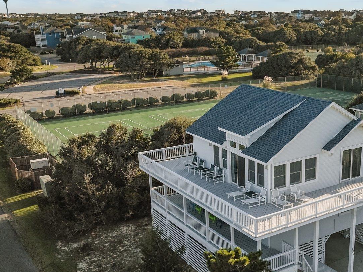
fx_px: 472
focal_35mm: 45
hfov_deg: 41.0
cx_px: 269
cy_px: 180
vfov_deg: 31.9
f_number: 2.8
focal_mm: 12.29
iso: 100
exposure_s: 1/5000
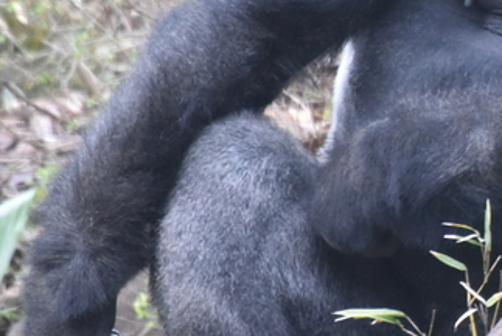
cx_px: 628
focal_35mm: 1188
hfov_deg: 1.7
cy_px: 28
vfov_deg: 1.2
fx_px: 16581
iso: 3600
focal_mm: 300
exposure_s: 1/640
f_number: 5.6
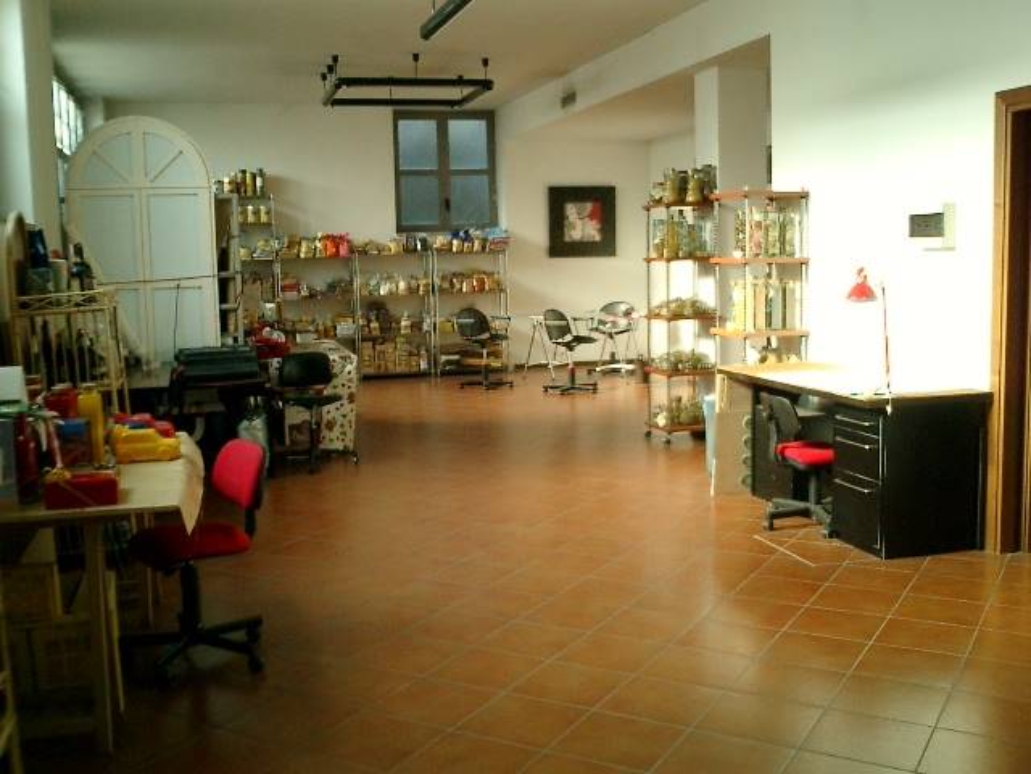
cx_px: 516
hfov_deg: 51.4
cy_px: 387
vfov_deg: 39.7
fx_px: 1072
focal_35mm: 36
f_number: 3.2
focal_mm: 7.5
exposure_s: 1/40
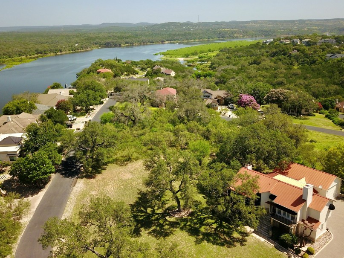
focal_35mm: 33
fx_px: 328
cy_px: 112
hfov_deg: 55.4
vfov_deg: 42.8
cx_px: 167
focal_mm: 4.73
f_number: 2.2
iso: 142
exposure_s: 1/100
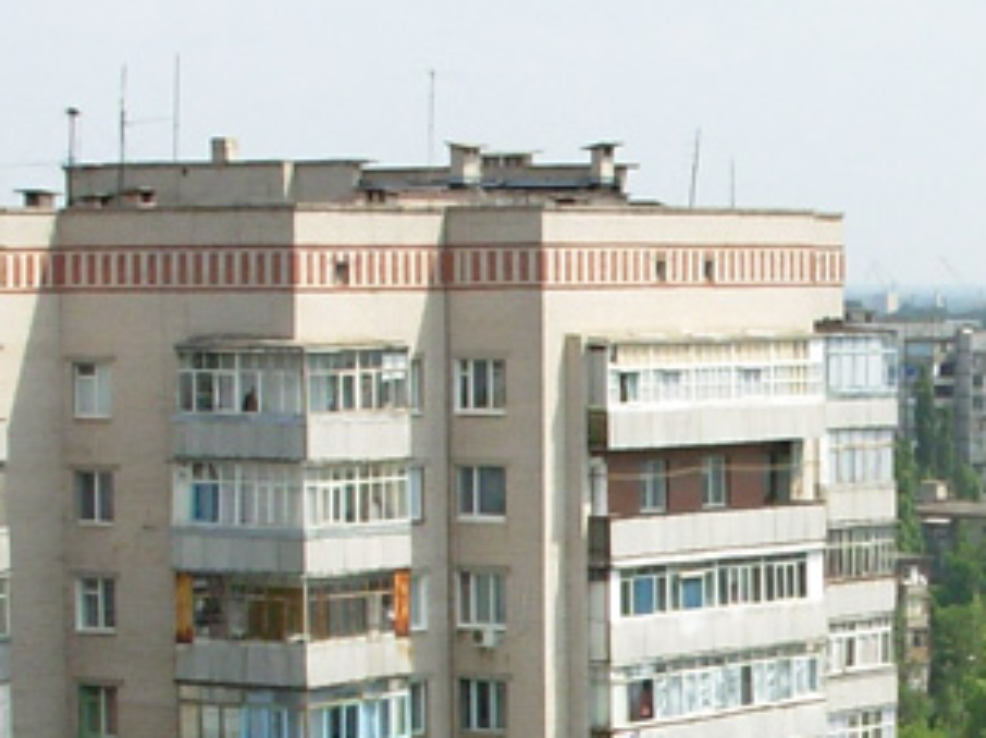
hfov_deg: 12.9
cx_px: 1032
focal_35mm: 151
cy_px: 940
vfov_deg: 9.6
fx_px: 4298
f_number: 4.9
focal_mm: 6.3
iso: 50
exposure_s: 1/373
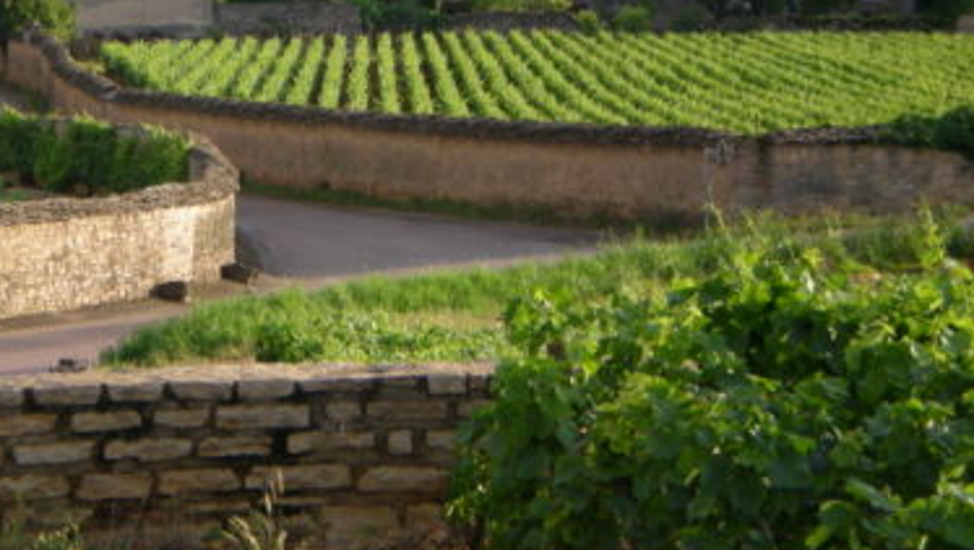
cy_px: 42
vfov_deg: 6.1
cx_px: 294
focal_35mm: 199
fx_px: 5143
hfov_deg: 10.8
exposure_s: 1/126
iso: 116
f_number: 5.9
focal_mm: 18.9
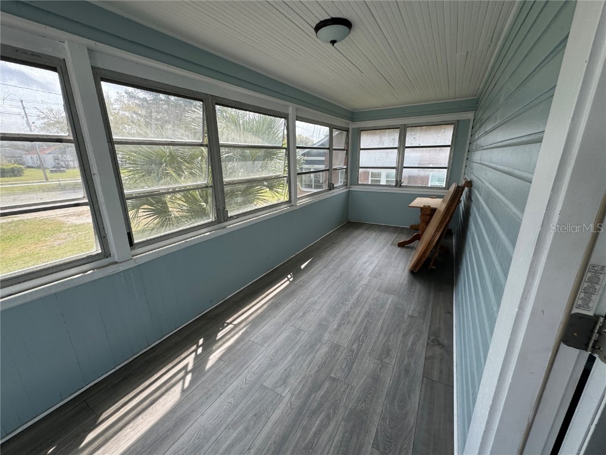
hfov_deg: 102.1
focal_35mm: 14
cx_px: 303
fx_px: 245
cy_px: 228
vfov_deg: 85.7
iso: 40
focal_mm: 2.22
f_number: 2.2
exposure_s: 1/227
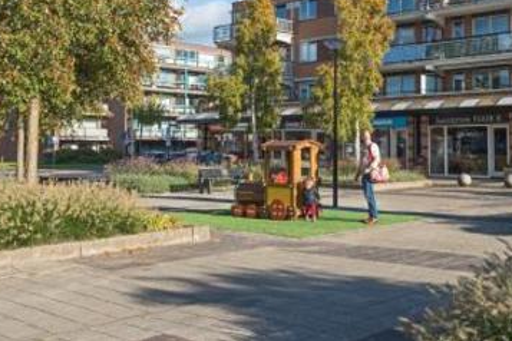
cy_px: 106
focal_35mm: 49
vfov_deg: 27.3
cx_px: 291
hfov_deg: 40.3
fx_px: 697
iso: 560
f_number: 22
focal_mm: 35
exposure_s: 1/160
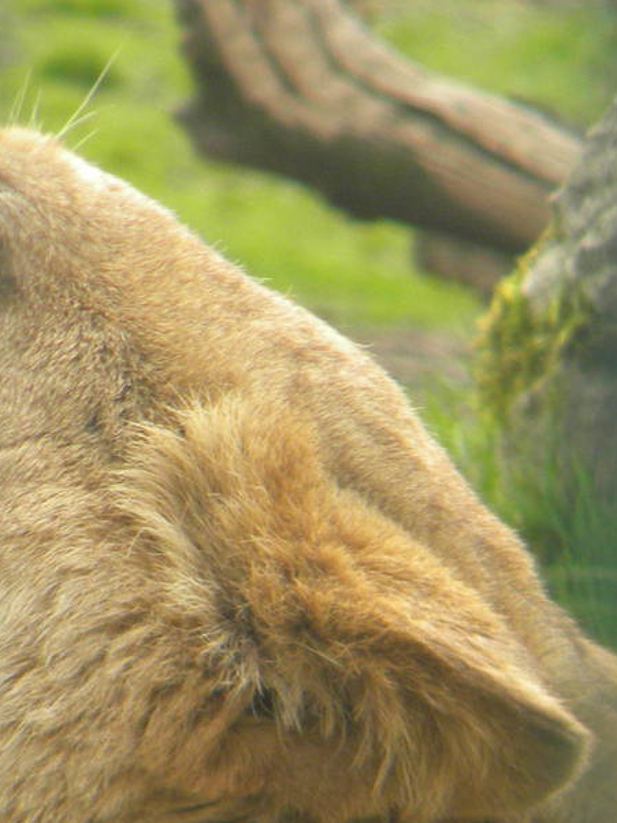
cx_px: -97
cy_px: 645
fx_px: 26180
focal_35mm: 1102
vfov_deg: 1.8
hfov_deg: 1.3
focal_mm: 75
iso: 170
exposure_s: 1/250
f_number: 5.4
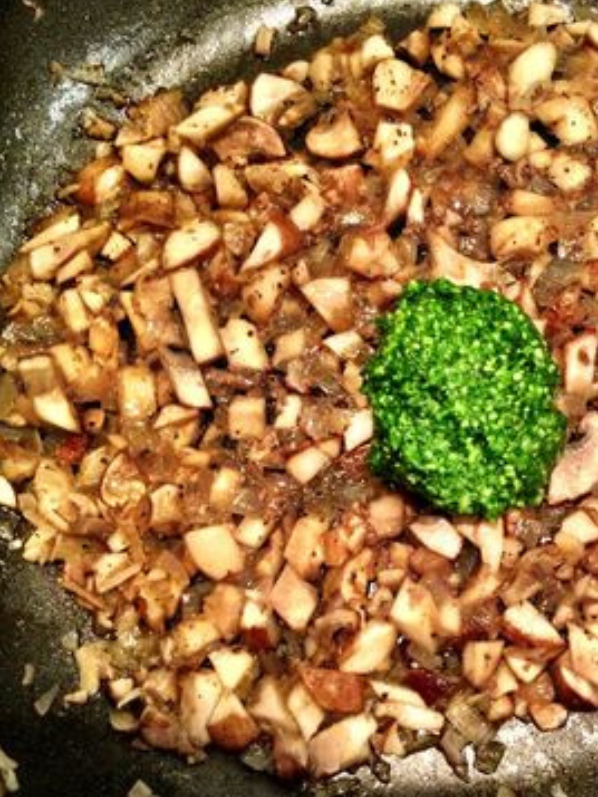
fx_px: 1174
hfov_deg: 28.3
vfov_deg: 37.4
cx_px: 431
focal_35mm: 51
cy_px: 464
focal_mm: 4.28
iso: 200
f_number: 2.4
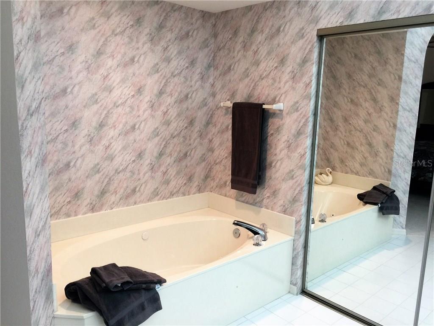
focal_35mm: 29
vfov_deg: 48.2
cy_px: 163
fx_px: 364
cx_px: 217
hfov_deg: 61.7
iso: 50
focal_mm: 4.15
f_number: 2.2
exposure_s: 1/30
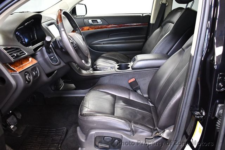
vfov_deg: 36.9
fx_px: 225
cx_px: 112
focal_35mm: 36
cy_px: 75
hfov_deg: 53.1
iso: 3200
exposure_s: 1/80
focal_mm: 18
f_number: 3.5
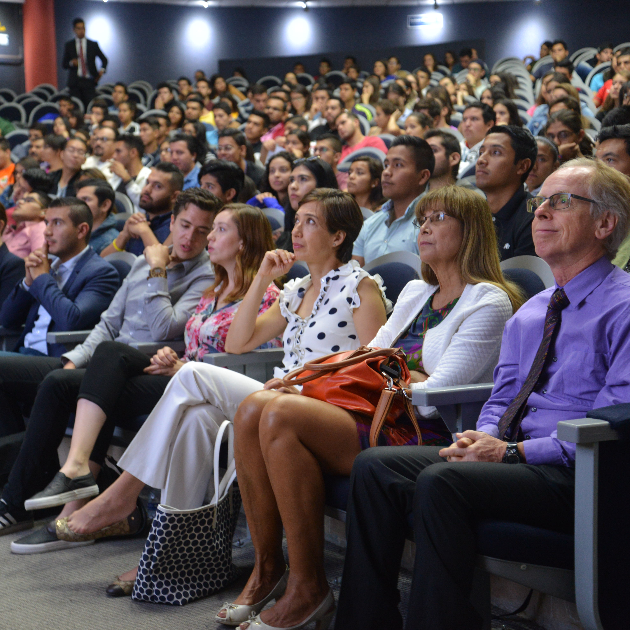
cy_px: 318
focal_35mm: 62
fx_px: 1277
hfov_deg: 27.7
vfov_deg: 27.7
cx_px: 272
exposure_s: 1/20
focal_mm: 48
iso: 1600
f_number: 4.2
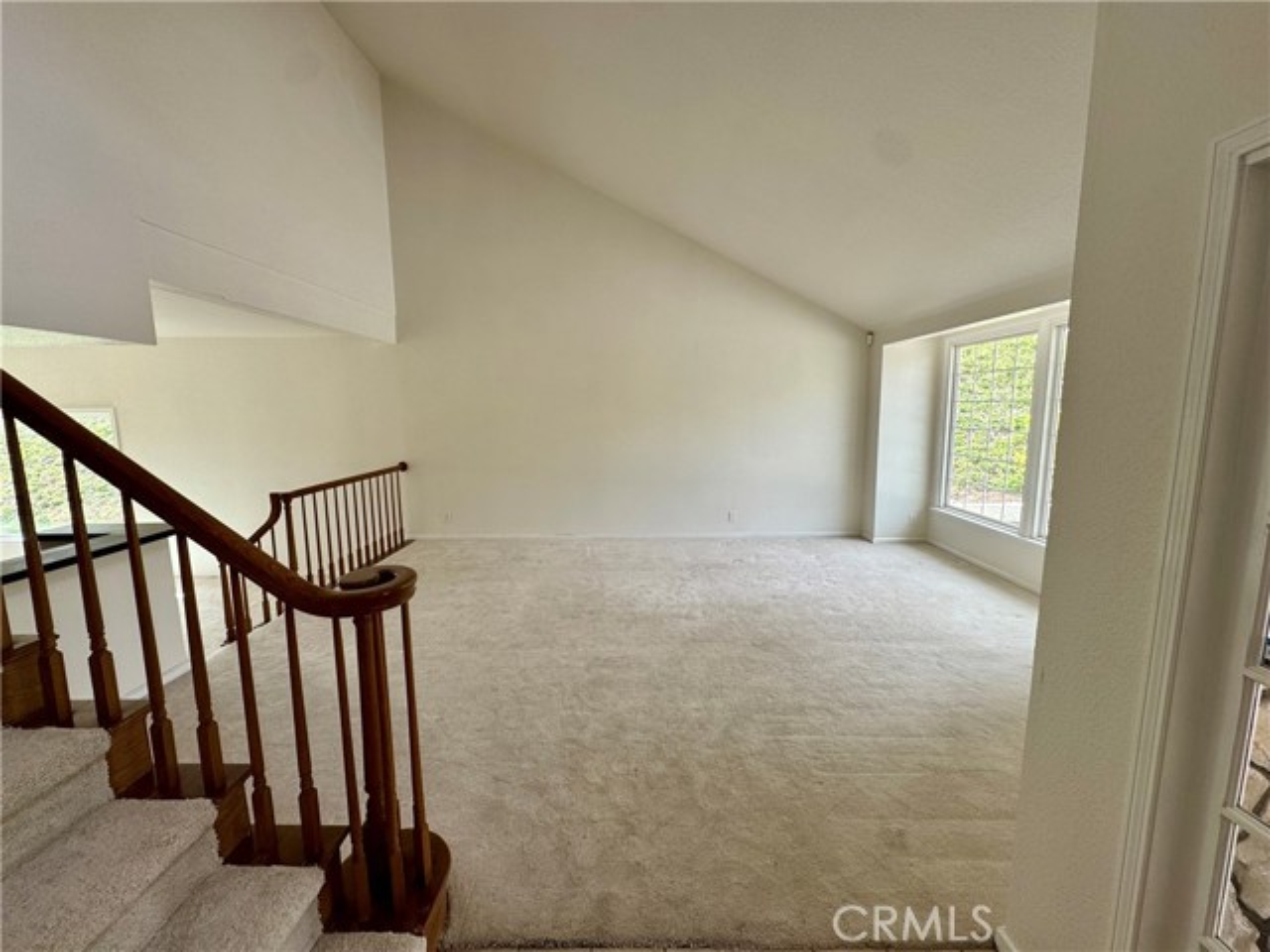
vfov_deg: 85.7
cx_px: 635
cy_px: 476
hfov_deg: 102.1
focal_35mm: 14
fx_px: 514
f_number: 2.2
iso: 40
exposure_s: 1/171
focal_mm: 2.22
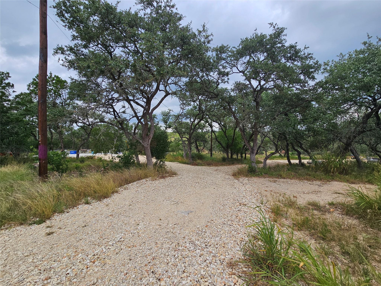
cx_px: 190
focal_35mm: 13
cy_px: 143
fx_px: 143
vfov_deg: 89.9
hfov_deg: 106.2
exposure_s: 1/1402
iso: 50
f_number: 2.2
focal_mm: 2.2
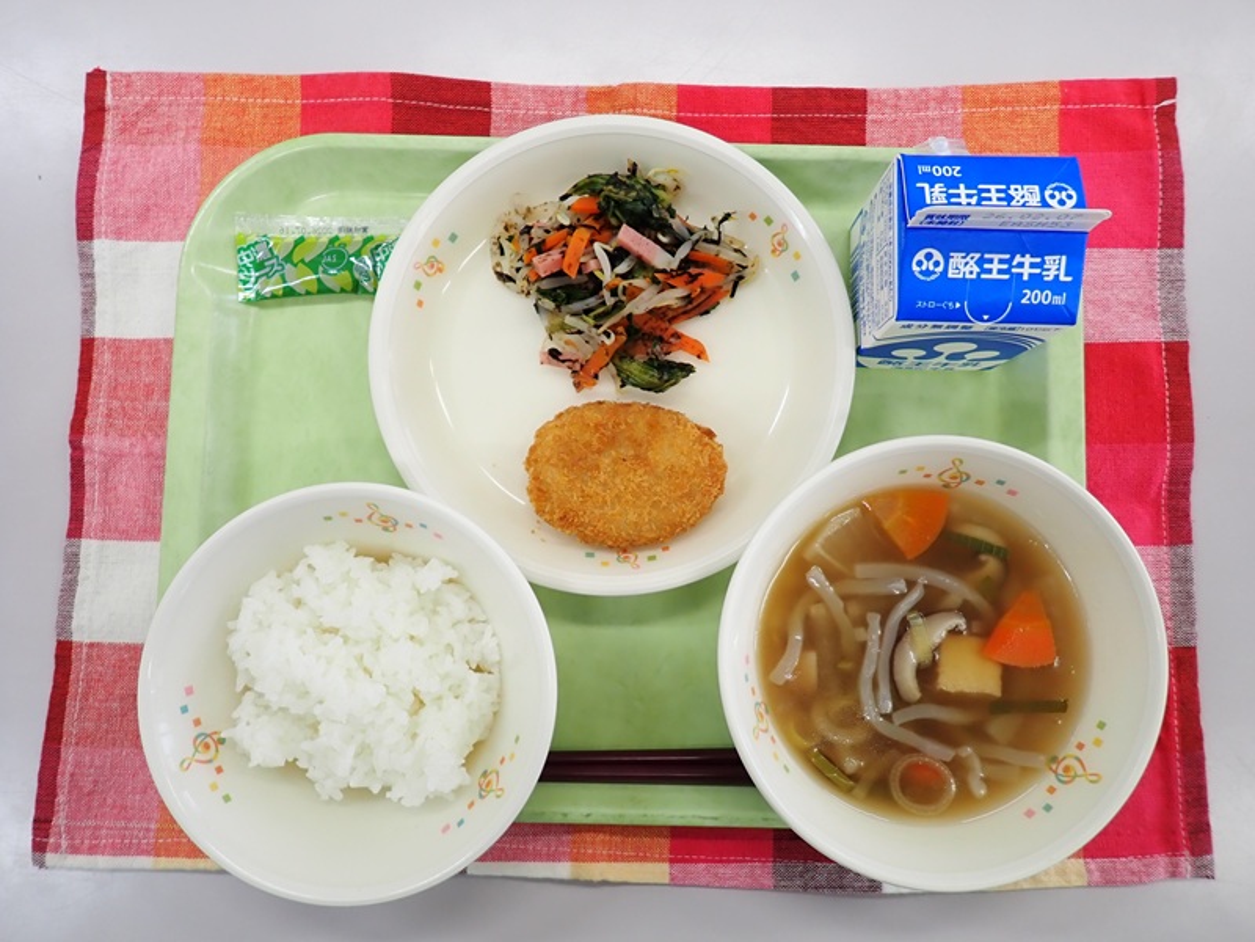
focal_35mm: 25
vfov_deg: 54.9
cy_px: 471
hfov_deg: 69.4
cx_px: 628
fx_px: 906
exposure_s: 1/125
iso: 100
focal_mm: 4.5
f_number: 2
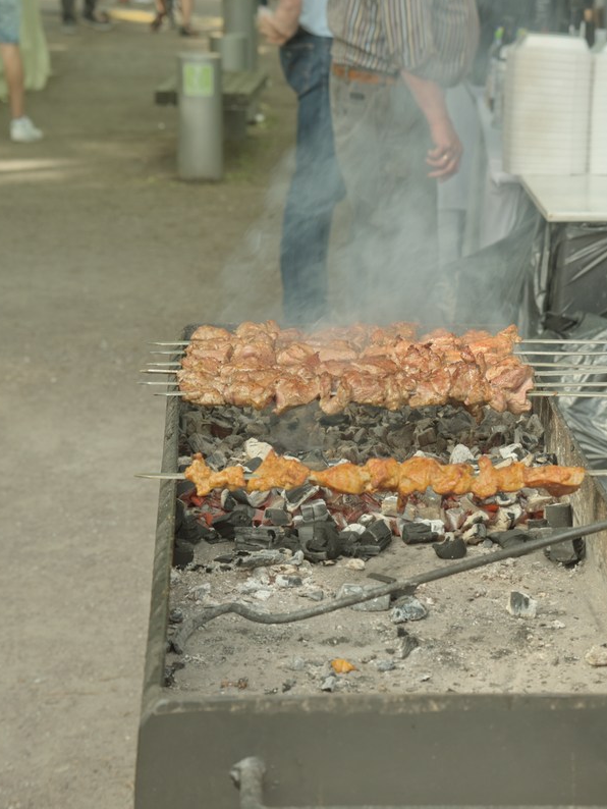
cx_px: 386
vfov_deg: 18.0
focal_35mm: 109
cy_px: 402
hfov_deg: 13.6
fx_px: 2547
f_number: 5.6
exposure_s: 1/40
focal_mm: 75
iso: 100
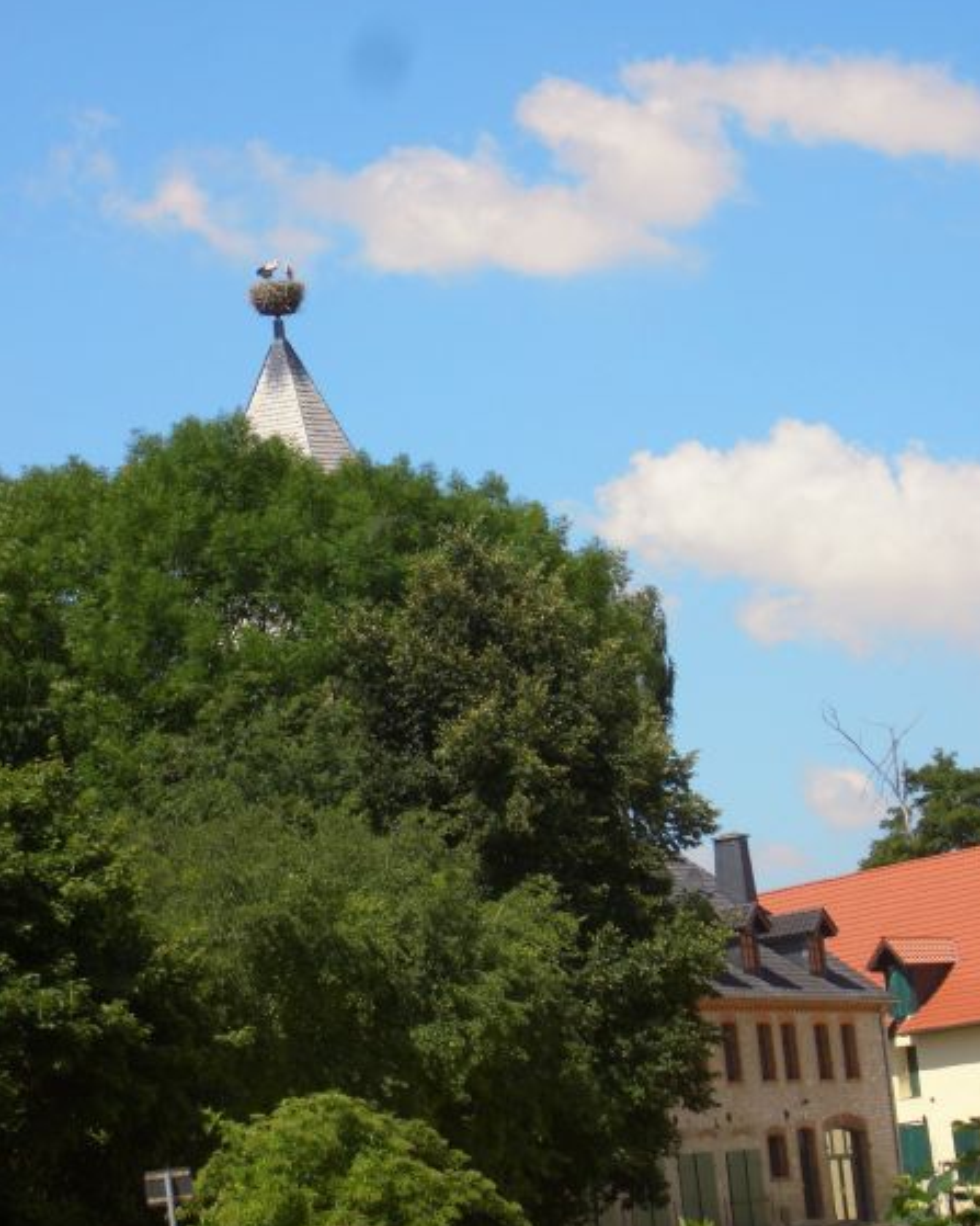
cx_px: 491
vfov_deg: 17.5
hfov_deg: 14.0
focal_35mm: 110
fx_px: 3989
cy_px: 597
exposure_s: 1/200
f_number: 7.7
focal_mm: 17.4
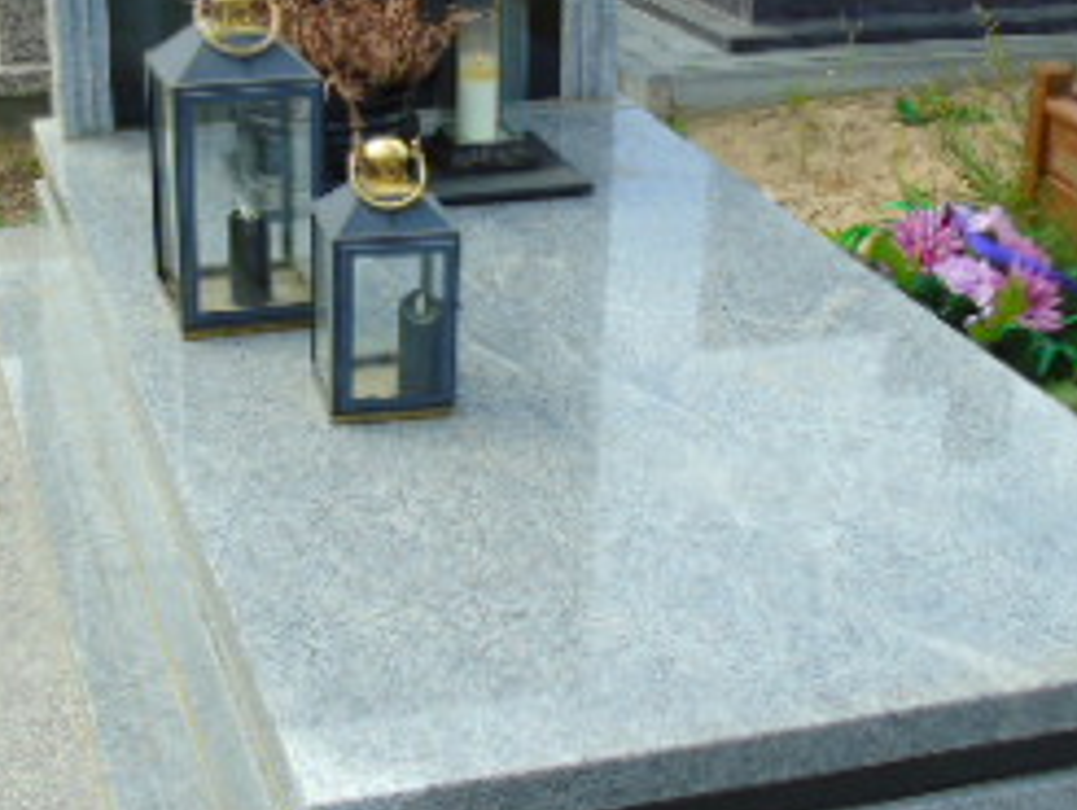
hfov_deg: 29.8
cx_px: 477
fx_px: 2024
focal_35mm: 65
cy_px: 306
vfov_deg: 22.6
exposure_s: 1/500
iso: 80
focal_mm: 4.4
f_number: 3.4
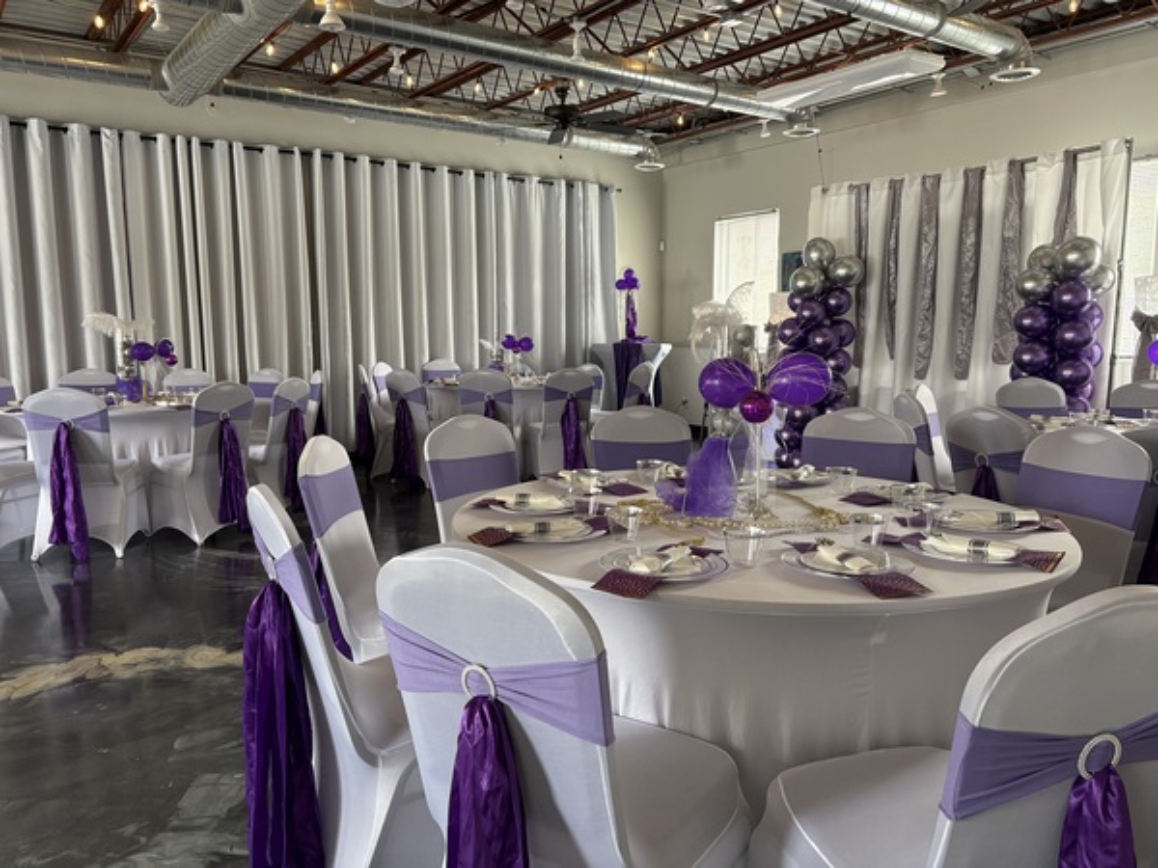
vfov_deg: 53.1
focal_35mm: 26
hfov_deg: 67.3
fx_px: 870
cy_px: 434
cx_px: 579
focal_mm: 5.96
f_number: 1.6
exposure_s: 1/60
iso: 160
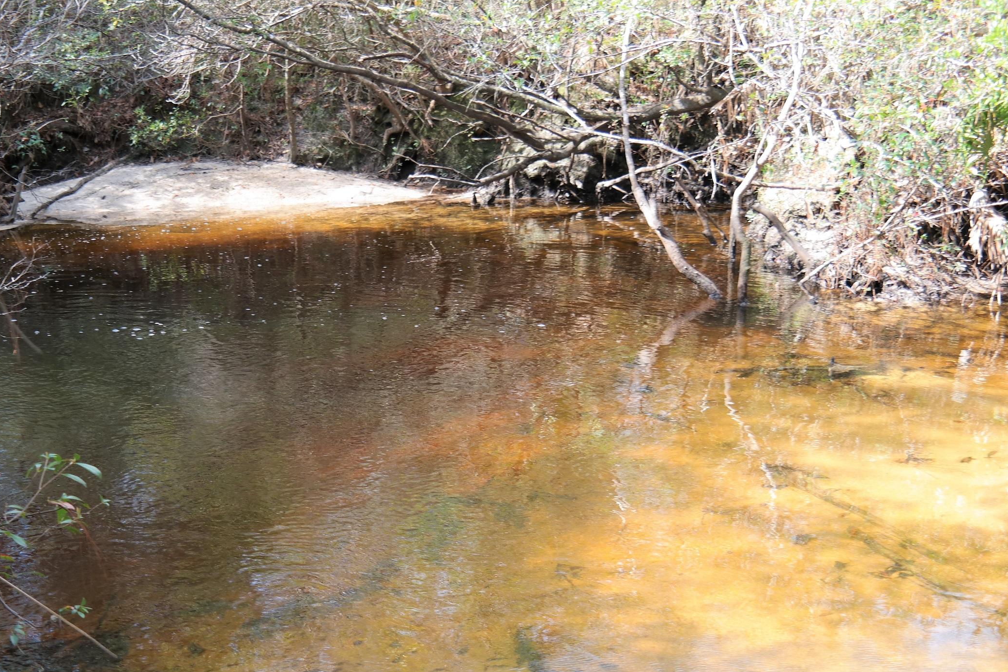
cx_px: 378
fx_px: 1288
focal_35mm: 46
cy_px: 410
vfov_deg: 29.2
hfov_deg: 42.4
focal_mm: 23
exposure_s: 1/100
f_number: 4
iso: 100
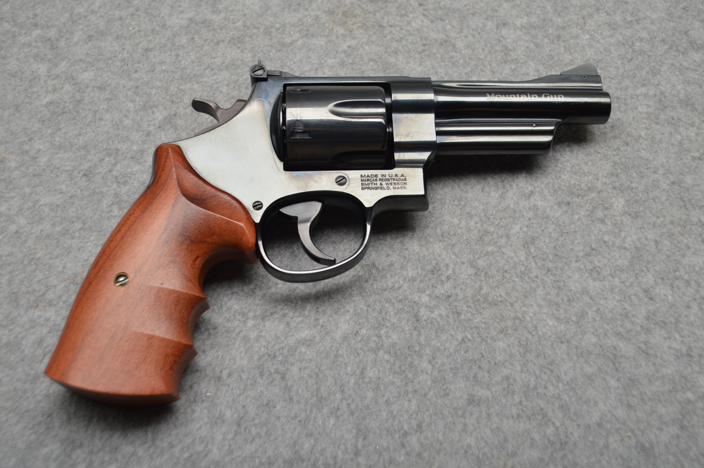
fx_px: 762
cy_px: 234
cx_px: 352
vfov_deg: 34.1
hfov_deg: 49.6
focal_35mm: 39
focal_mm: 26
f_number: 4.5
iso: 100
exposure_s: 1/200
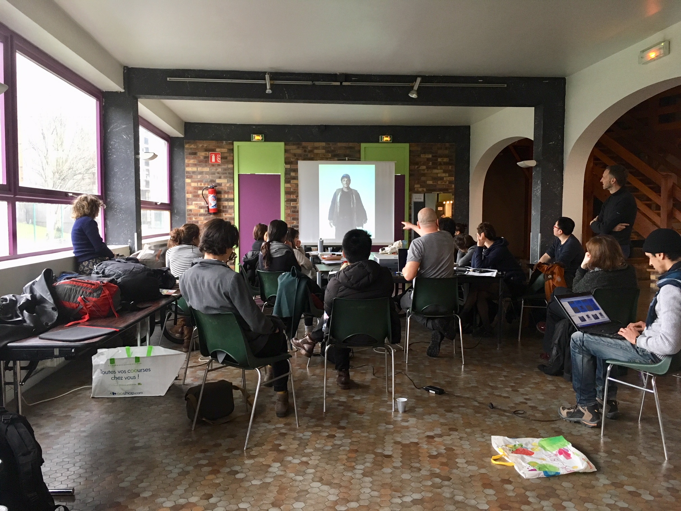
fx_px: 571
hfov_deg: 61.7
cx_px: 340
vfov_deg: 48.2
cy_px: 256
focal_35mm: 29
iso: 160
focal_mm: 4.15
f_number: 2.2
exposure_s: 1/33
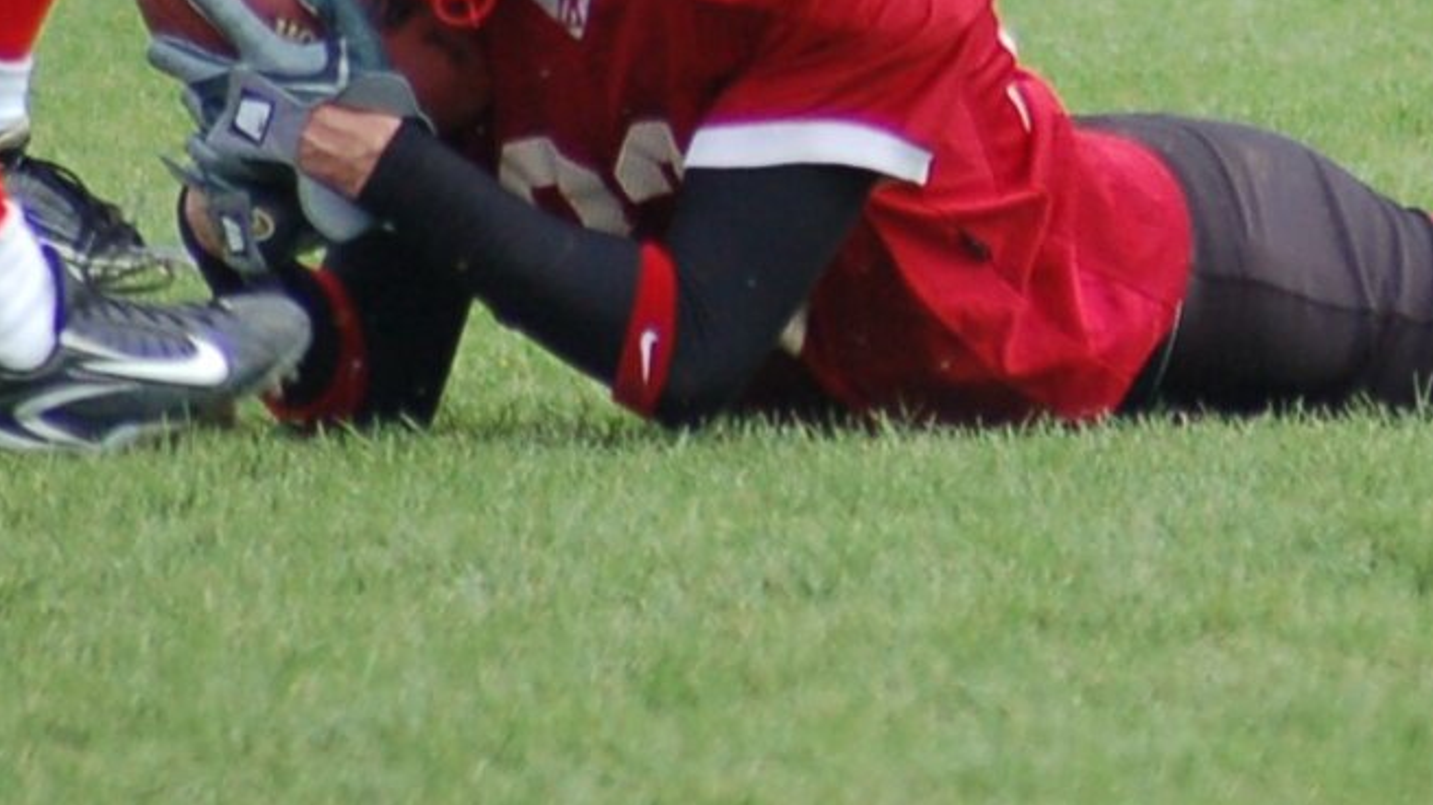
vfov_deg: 0.9
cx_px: 1562
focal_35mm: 1423
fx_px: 54055
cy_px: -593
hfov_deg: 1.5
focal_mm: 270
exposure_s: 1/500
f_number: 5.6
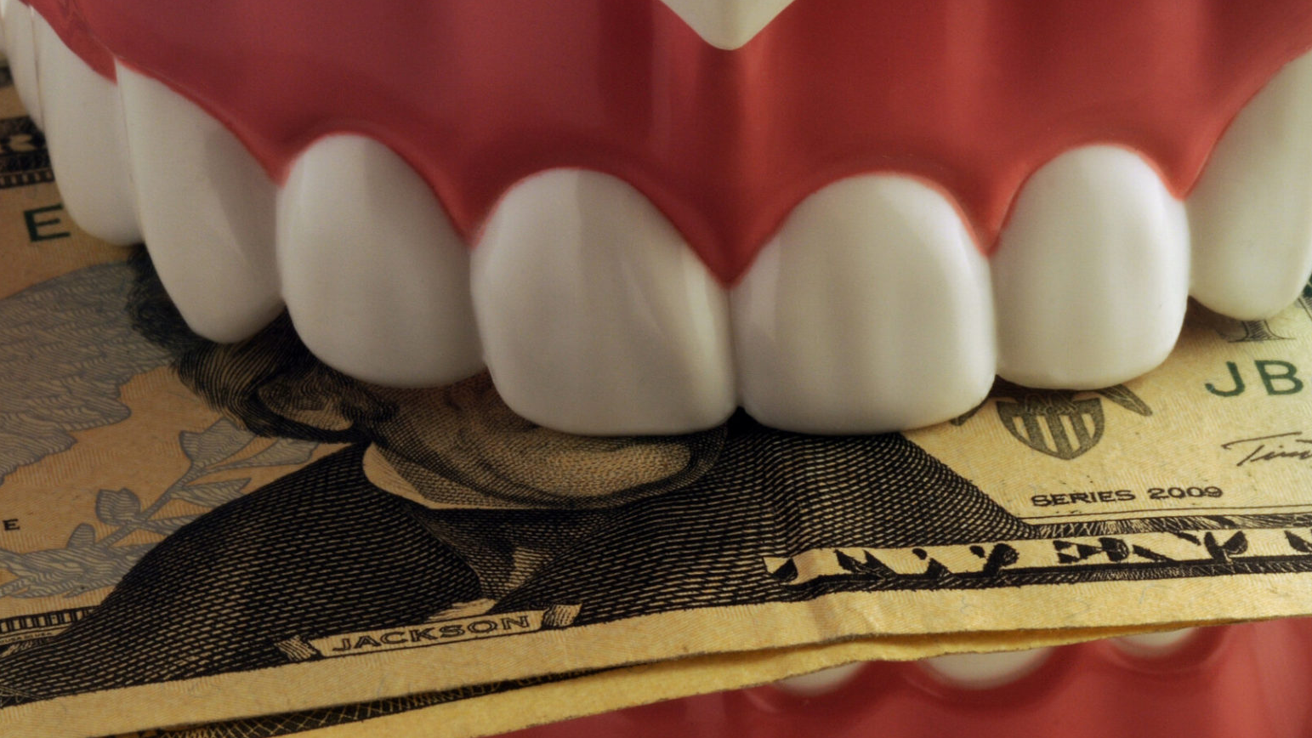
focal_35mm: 219
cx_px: 781
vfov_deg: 5.6
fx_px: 7608
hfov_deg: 9.9
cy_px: 519
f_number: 32
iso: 200
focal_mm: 105
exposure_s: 1/125
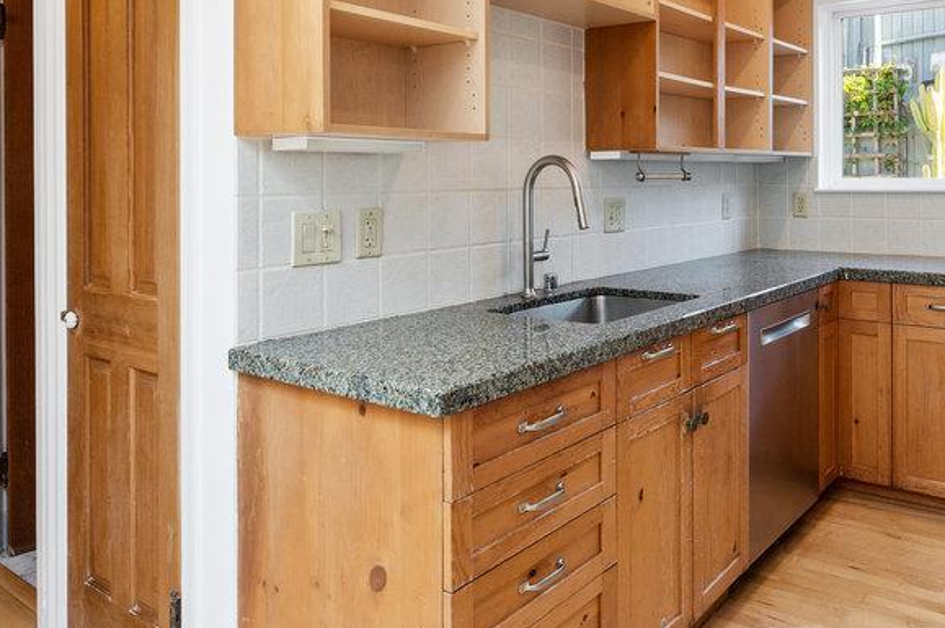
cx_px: 648
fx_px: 761
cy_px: 178
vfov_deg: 43.8
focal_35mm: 29
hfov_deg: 61.8
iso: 400
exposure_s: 1/30
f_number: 11
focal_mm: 14
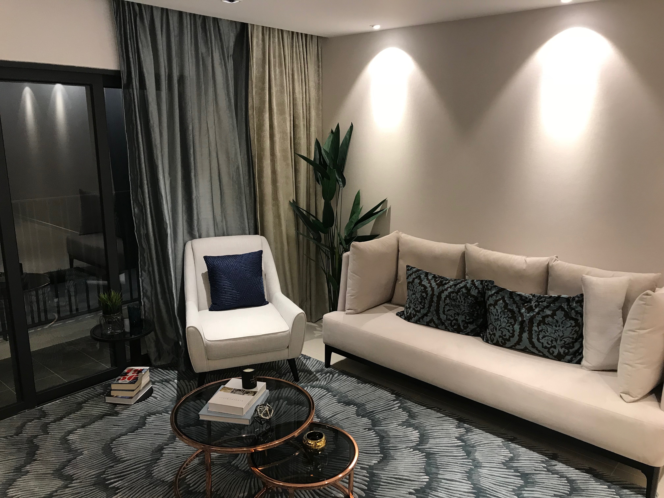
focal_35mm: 28
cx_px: 332
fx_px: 537
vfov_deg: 49.7
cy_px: 249
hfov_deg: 63.4
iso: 40
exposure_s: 1/20
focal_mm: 3.99
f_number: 1.8
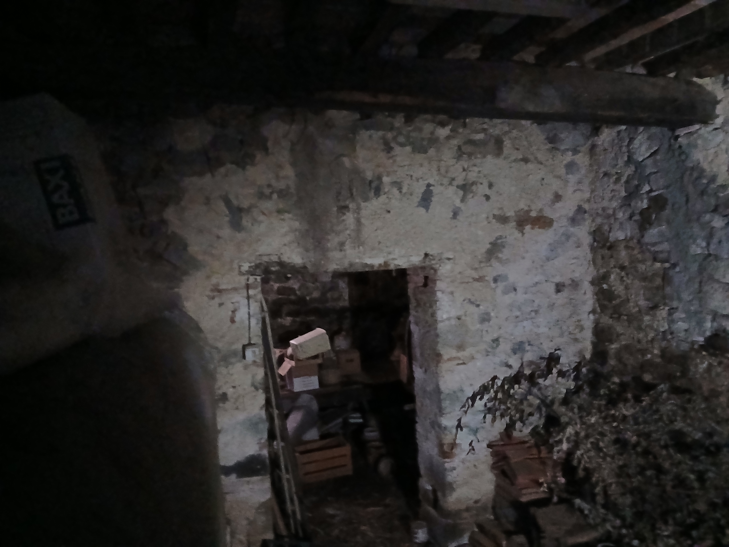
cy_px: 274
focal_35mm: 26
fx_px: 548
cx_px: 364
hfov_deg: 67.3
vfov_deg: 53.1
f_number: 1.8
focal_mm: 3.98
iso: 2500
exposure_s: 1/10
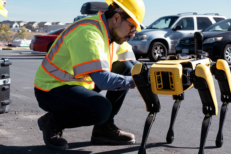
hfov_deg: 27.0
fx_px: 481
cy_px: 77
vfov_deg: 18.2
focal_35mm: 75
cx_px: 116
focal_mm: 50
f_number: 9
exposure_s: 1/320
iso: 200
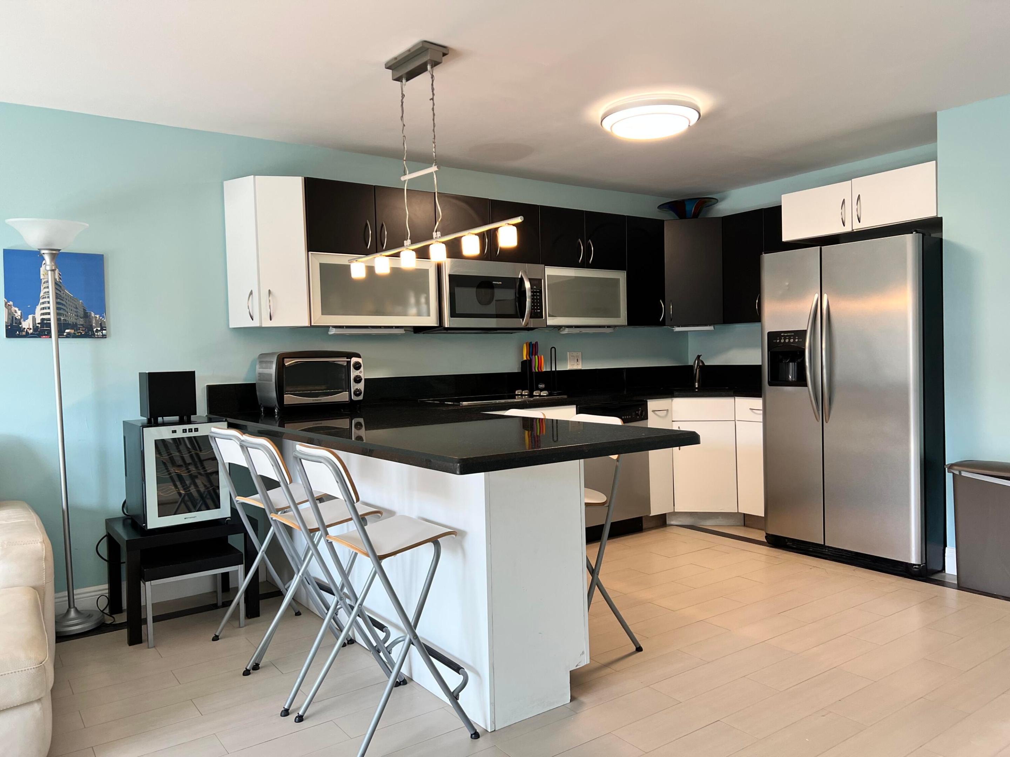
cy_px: 378
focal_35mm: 26
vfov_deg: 53.1
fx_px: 759
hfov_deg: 67.3
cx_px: 505
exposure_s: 1/120
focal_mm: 5.7
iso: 100
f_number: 1.5
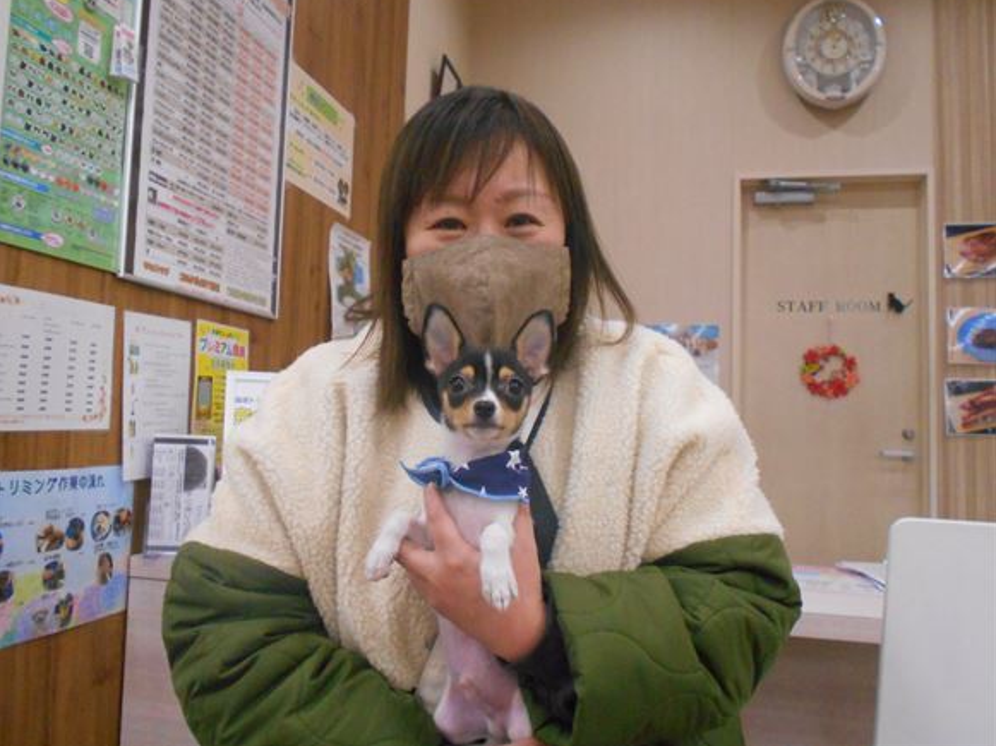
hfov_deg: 58.4
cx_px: 483
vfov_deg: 45.4
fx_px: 891
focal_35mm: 31
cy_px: 362
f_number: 3.4
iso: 800
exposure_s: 1/160
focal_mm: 5.1
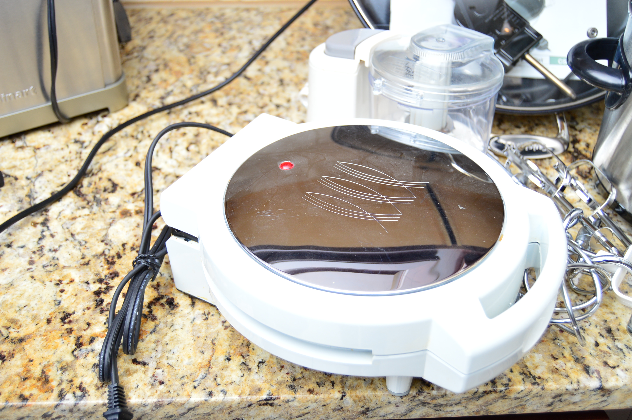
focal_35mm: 45
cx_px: 316
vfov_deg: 29.8
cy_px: 210
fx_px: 789
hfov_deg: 43.6
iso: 200
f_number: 4.2
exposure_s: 1/200
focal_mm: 30
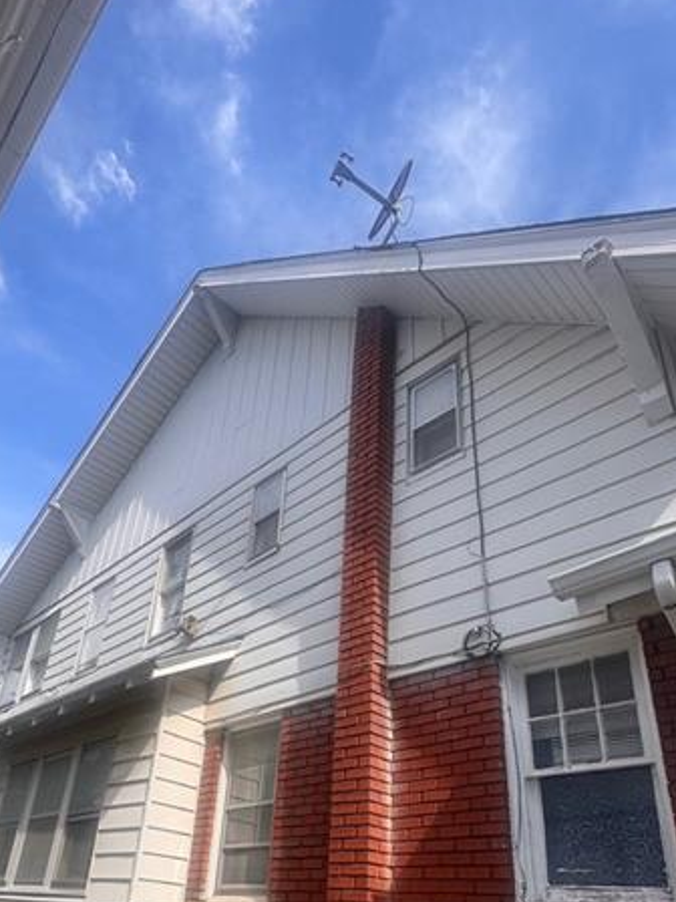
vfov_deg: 68.0
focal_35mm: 24
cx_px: 306
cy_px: 652
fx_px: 625
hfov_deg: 56.7
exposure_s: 1/821
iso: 40
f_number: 2.2
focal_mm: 2.22
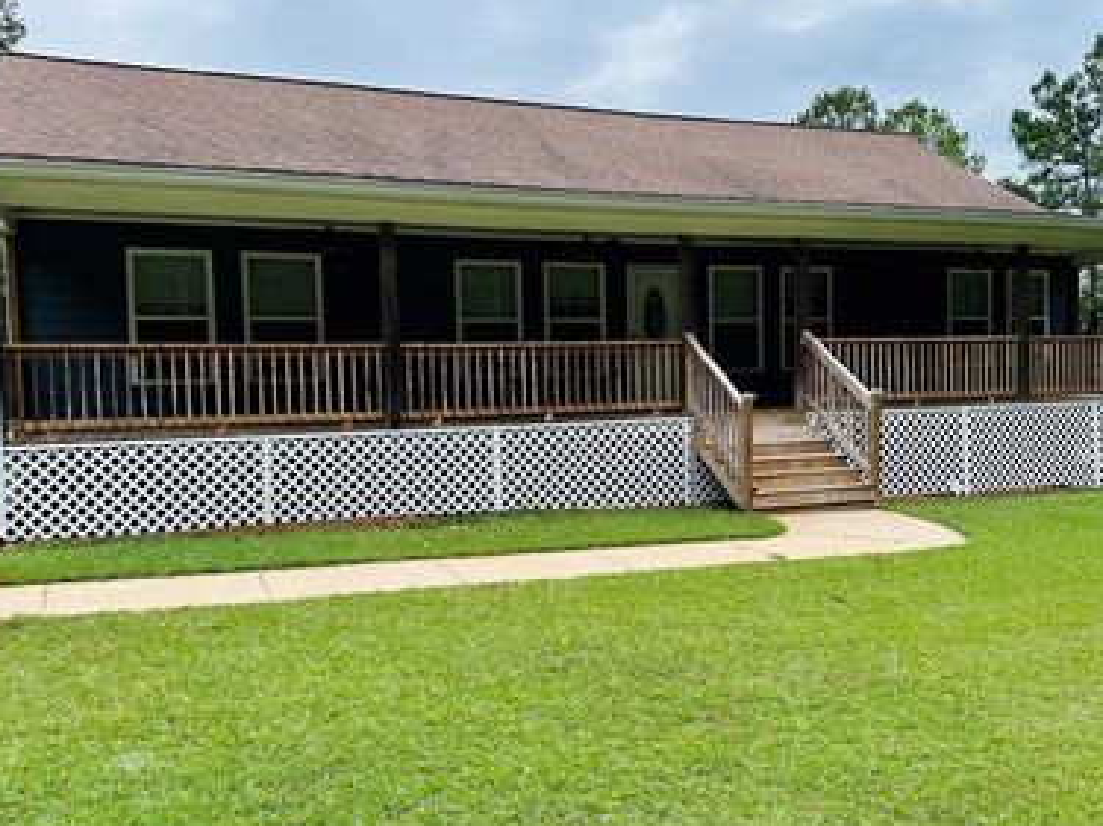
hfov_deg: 56.8
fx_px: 1019
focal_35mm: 32
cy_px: 425
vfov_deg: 44.1
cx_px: 571
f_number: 1.78
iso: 80
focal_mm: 6.86
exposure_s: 1/1639
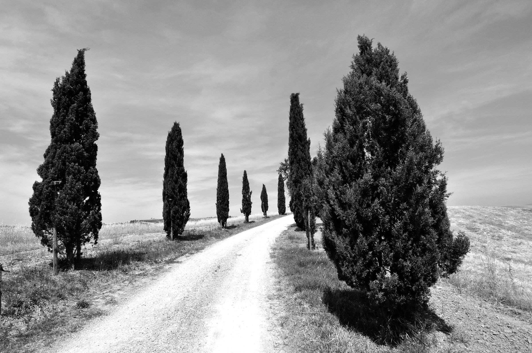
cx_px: 266
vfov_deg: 67.2
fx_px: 266
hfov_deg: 90.1
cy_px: 176
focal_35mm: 18
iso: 200
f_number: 8
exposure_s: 1/250
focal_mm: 12
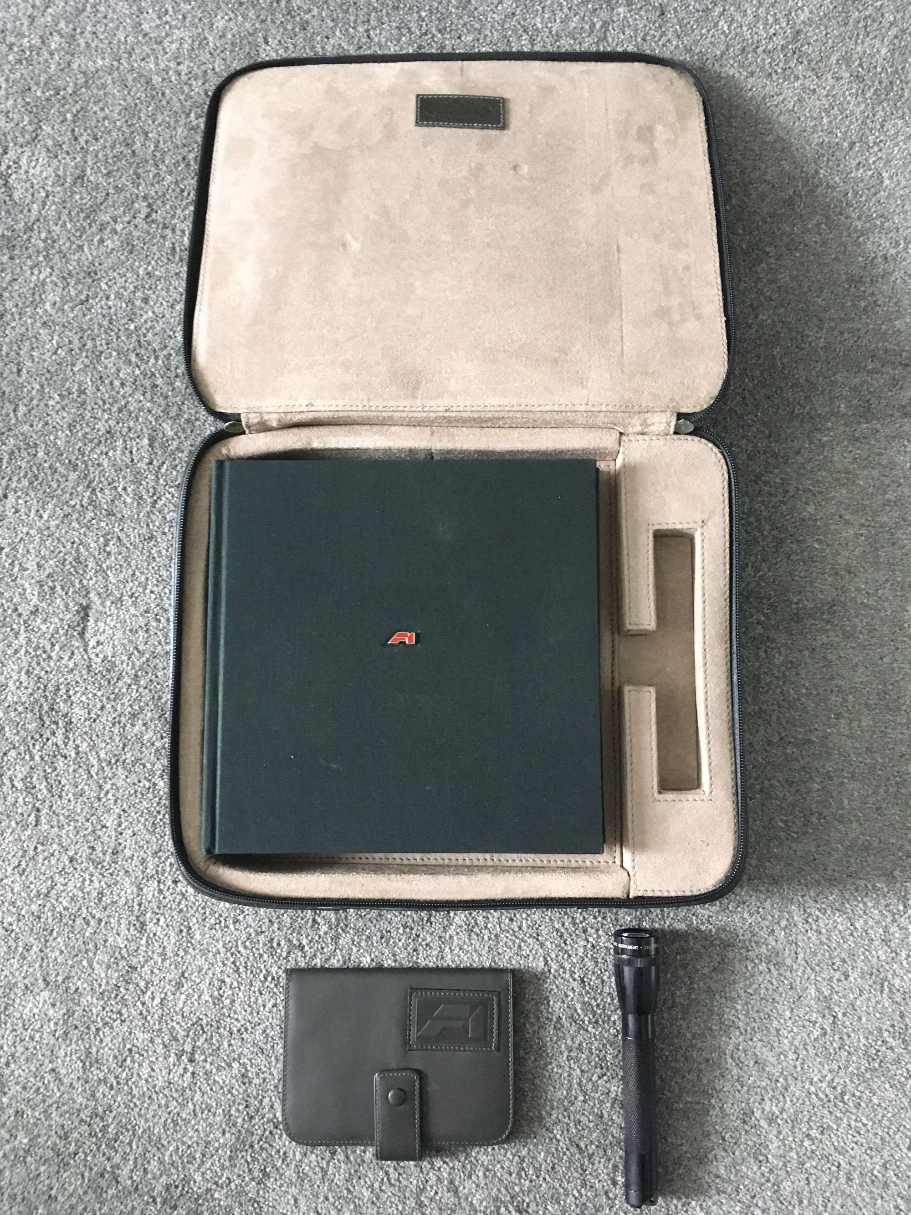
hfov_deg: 48.2
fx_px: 1018
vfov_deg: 61.7
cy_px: 608
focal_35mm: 29
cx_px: 456
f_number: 2.2
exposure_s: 1/17
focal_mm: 4.15
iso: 200
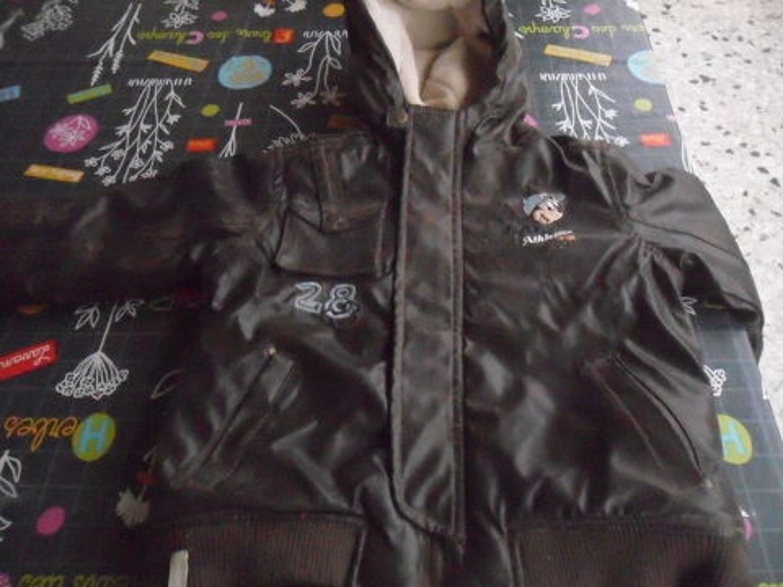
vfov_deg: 51.4
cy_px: 294
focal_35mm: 27
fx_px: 611
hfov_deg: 65.3
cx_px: 392
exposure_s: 1/350
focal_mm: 4.9
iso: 1600
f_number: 8.9
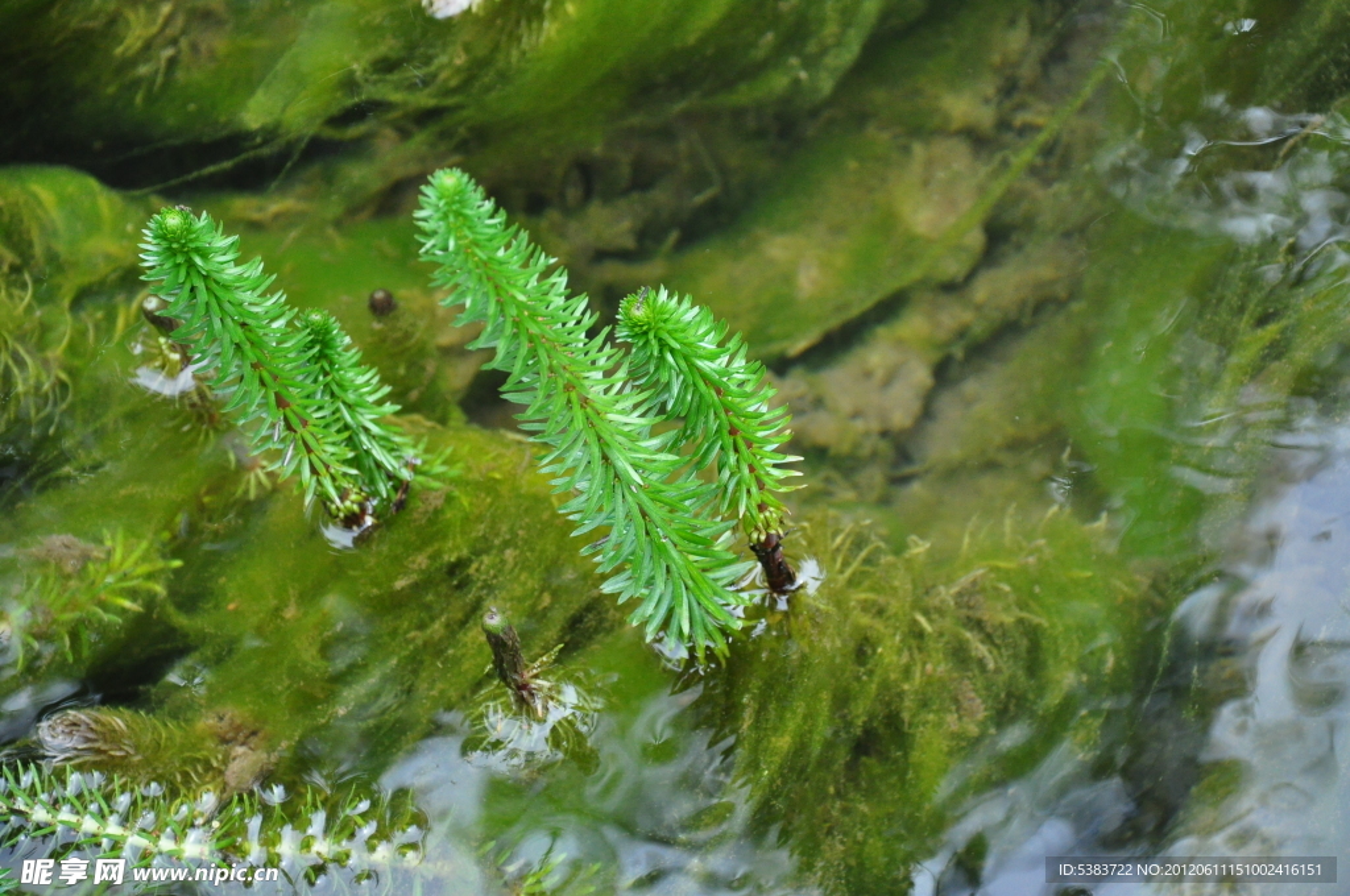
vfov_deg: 8.7
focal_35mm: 158
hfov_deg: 13.1
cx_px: 675
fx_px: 5899
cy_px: 448
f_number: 7.1
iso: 1250
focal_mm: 105
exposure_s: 1/800
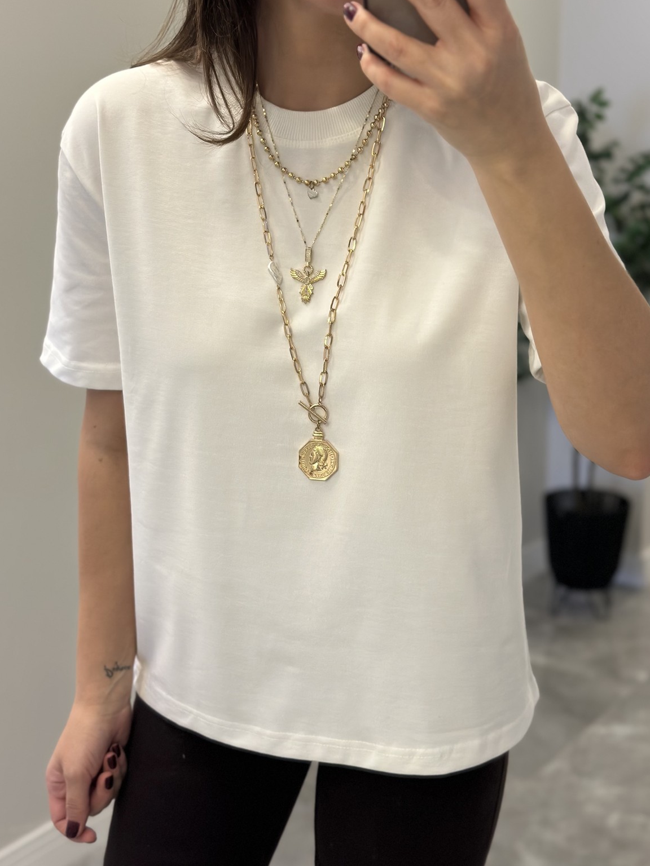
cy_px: 421
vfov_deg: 38.2
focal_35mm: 50
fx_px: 1252
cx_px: 315
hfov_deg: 29.1
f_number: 1.78
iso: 125
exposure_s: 1/50
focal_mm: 6.86
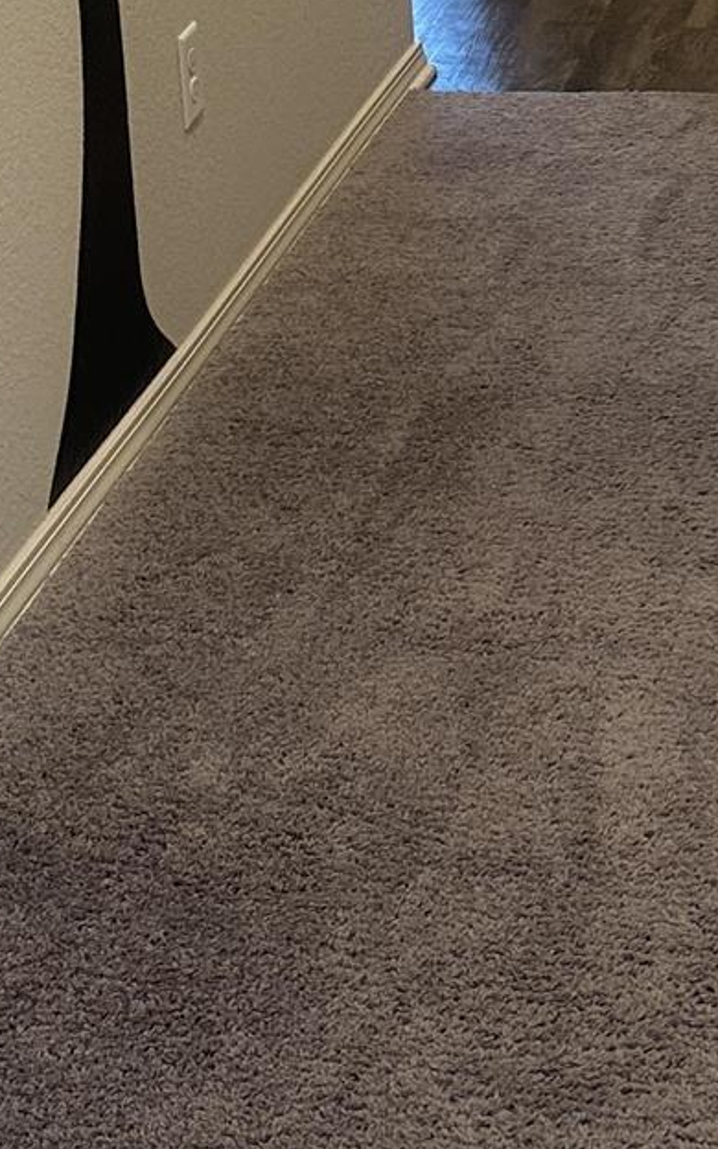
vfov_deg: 21.7
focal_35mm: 94
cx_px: 414
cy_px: 168
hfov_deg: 13.9
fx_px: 2943
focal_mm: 6.86
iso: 160
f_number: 1.78
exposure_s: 1/60
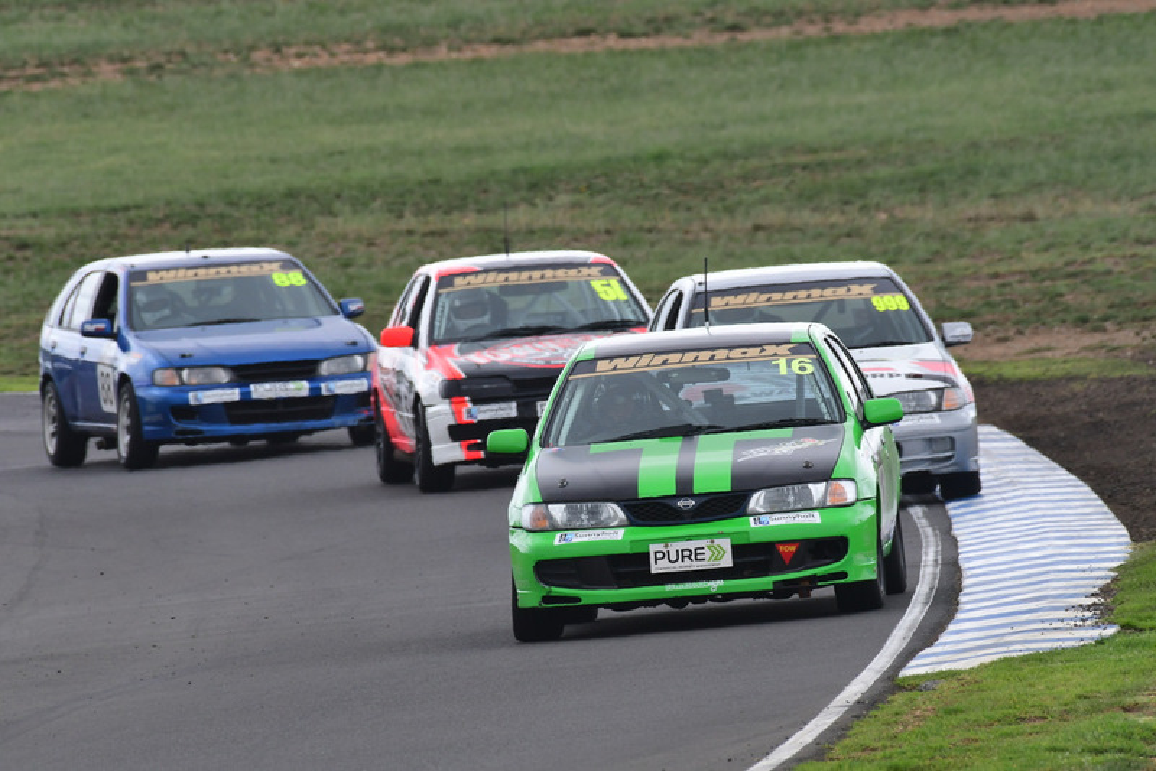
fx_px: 24091
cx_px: 578
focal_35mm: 750
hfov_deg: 2.7
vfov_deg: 1.8
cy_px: 386
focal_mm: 500
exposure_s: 1/640
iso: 640
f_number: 10
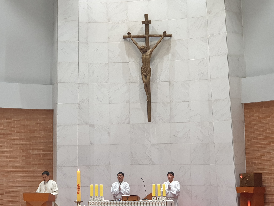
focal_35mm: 52
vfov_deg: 28.0
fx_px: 412
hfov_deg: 36.8
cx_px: 137
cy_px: 103
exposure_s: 1/30
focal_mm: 6
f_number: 2.4
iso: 160
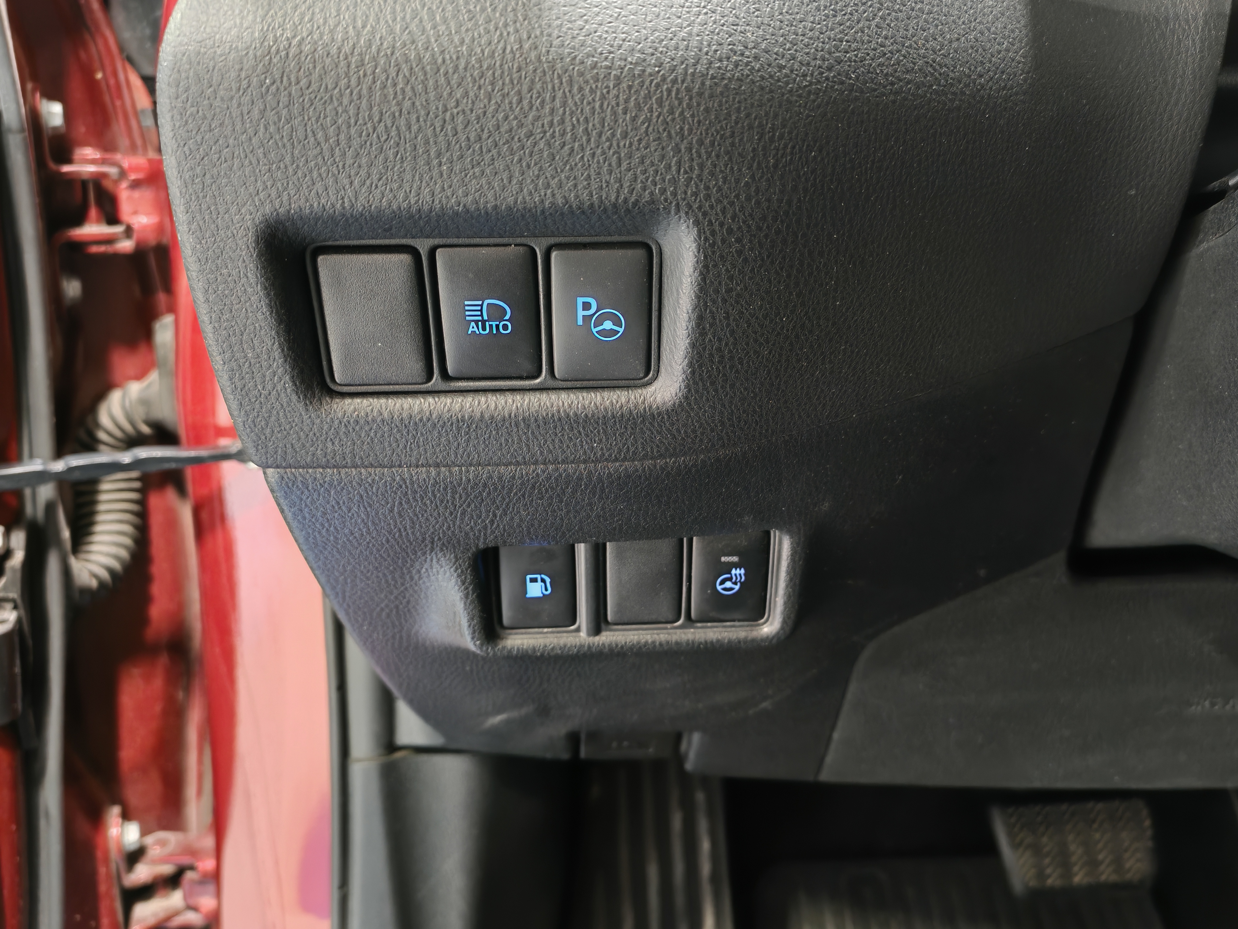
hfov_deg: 58.4
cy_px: 464
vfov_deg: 45.4
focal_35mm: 31
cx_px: 619
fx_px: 1109
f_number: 1.9
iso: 4000
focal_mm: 6.12
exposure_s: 1/20
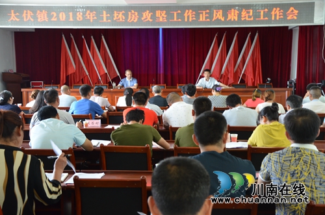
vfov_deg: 26.4
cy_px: 108
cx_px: 162
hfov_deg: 39.0
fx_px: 459
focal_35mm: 51
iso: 1100
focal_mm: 34
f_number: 4.2
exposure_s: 1/30
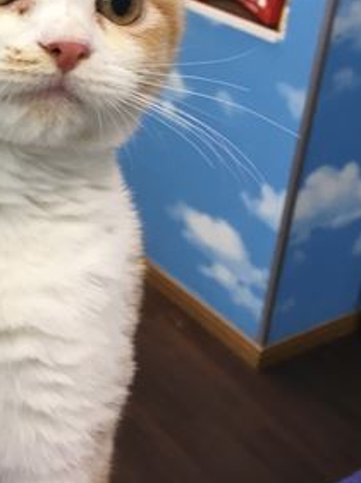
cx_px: -95
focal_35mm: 62
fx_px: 864
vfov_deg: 30.5
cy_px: 101
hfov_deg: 21.6
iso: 50
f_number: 2.2
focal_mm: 4.15
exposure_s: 1/30
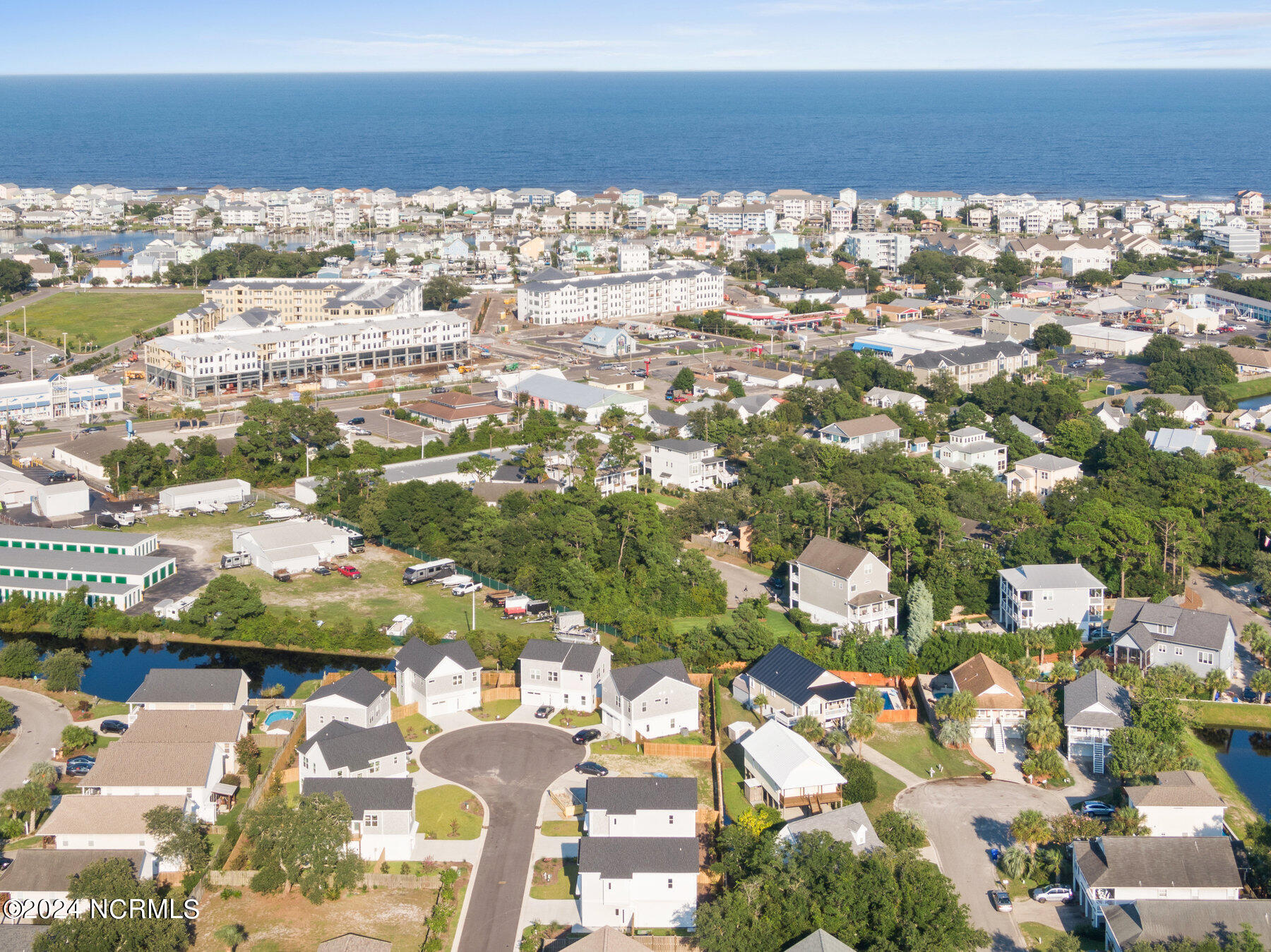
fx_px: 1762
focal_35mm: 48
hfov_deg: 39.7
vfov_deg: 30.3
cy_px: 476
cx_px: 636
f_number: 8.3
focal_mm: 8.6
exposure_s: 1/60
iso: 100
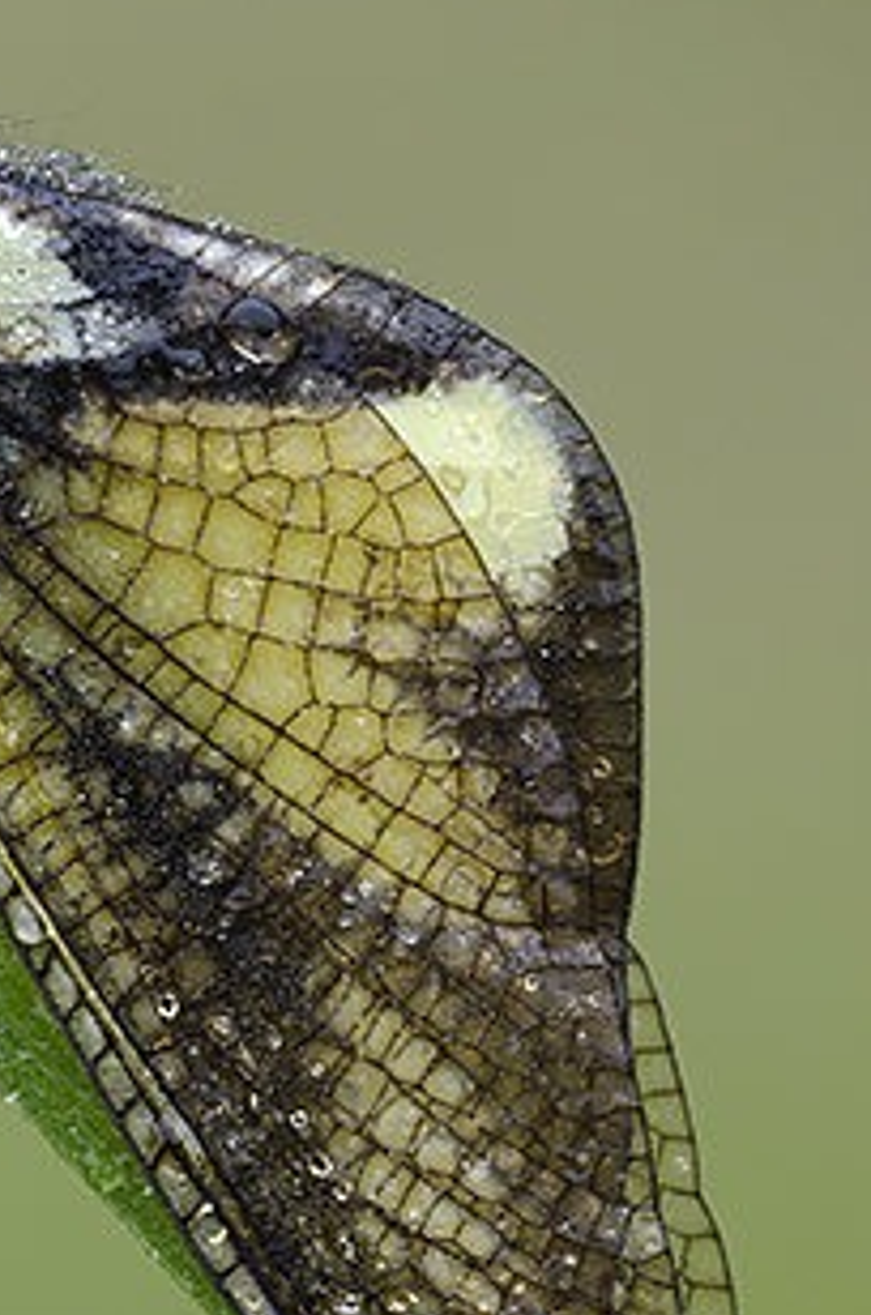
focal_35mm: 898
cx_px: -329
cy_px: 77
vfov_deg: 2.3
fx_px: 32735
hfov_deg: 1.5
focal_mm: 180
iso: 100
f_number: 13
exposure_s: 1/1.25
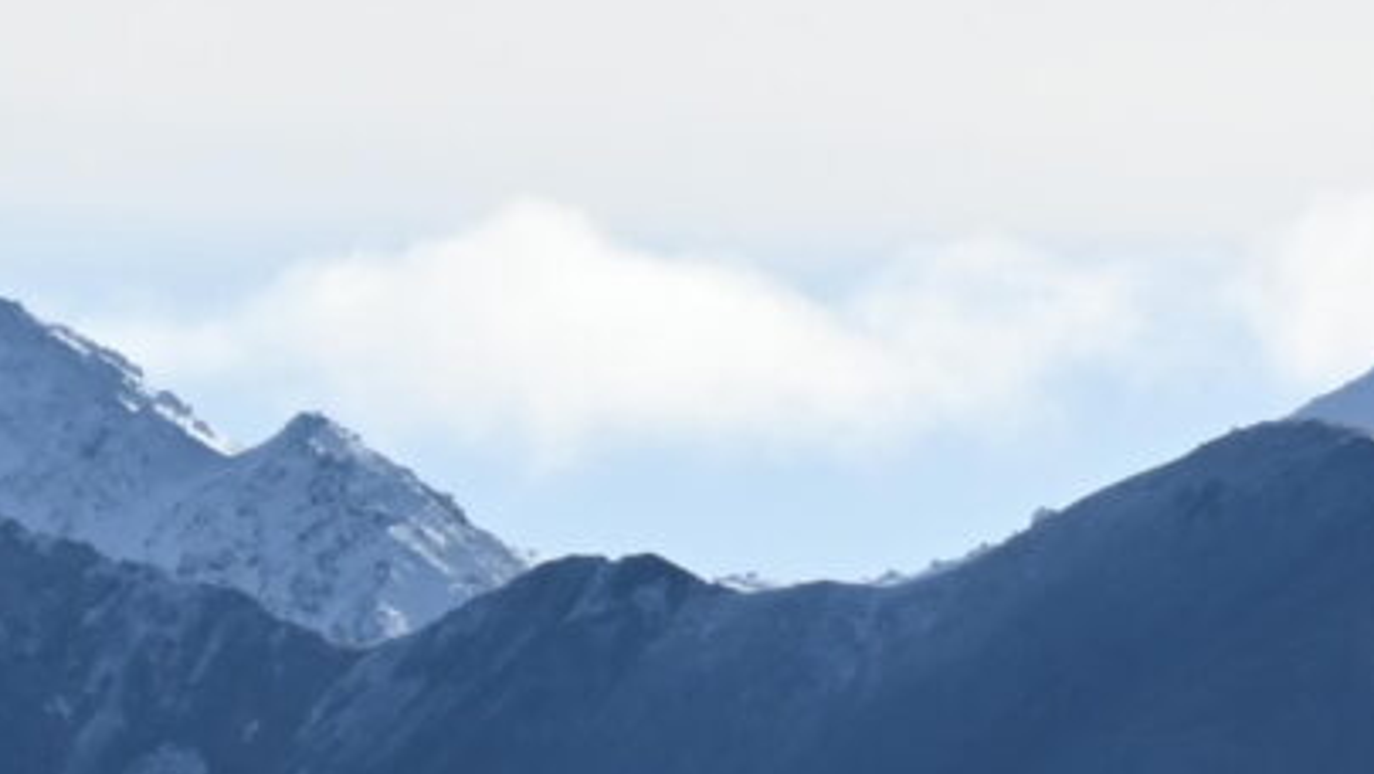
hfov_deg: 2.2
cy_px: 1366
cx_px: 3270
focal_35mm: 993
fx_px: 36185
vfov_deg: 1.2
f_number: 7.1
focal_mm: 150
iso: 400
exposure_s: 1/2000
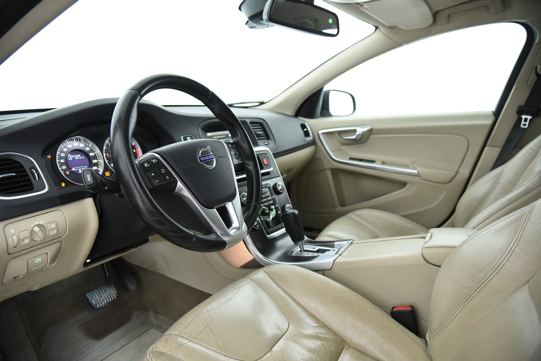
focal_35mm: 24
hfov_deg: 73.7
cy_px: 180
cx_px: 270
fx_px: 361
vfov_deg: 53.2
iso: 4000
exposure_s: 1/25
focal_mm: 24
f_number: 4
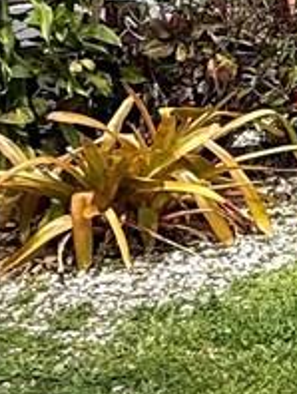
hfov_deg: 9.8
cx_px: 901
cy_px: -139
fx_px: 1290
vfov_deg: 16.3
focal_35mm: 113
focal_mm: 2.22
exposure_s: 1/760
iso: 64
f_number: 2.2
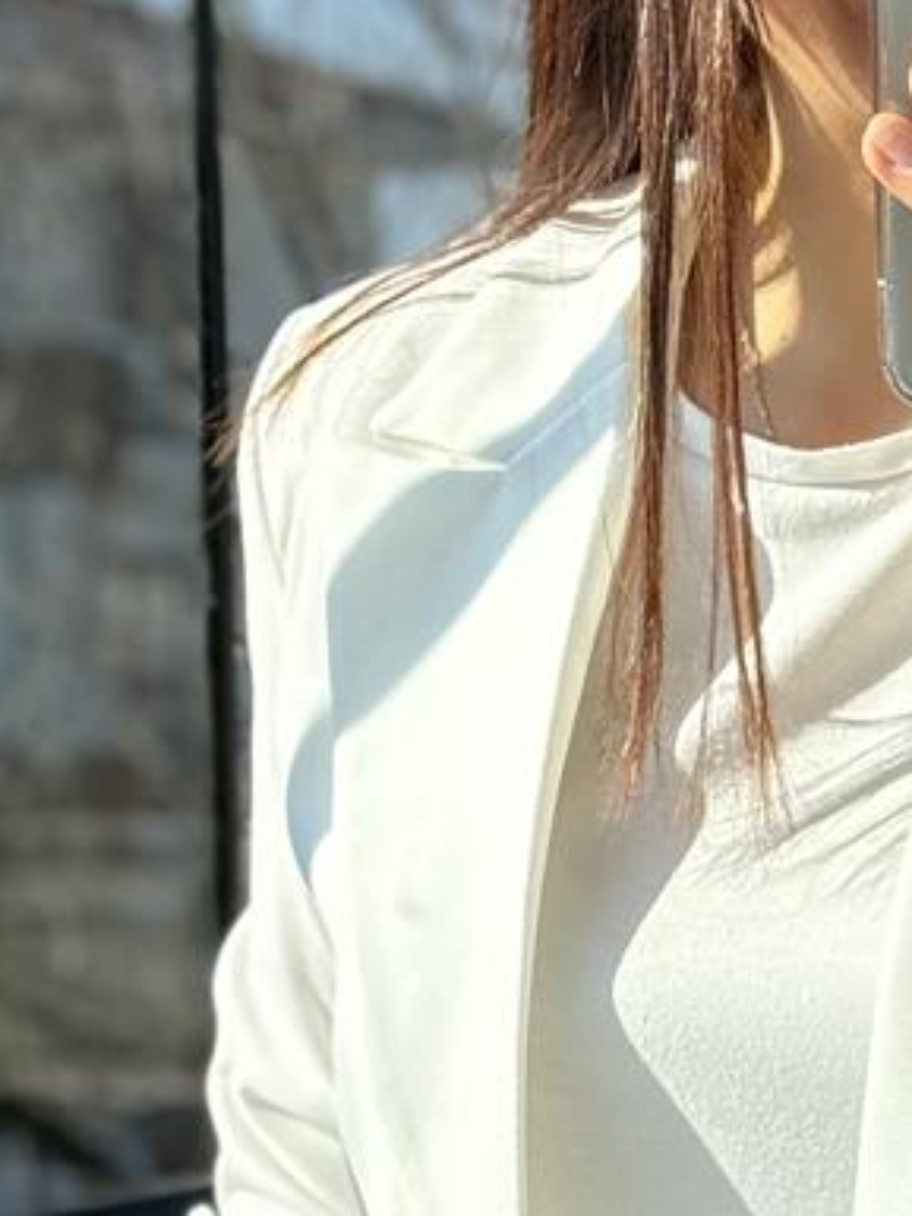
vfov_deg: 11.8
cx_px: 1139
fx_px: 5828
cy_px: 1107
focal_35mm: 166
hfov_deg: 8.8
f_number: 1.78
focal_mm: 6.86
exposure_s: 1/966
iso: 64
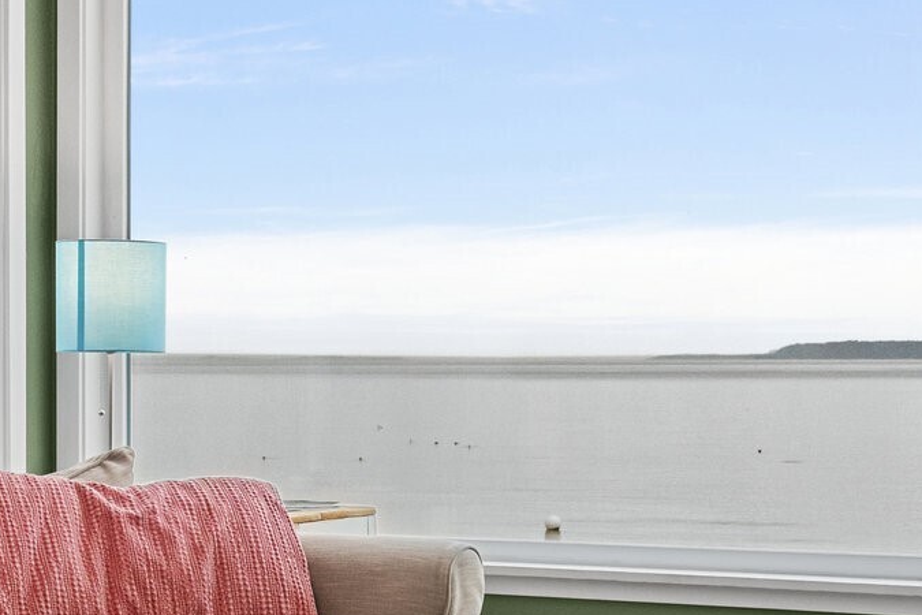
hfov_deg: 19.9
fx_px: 2612
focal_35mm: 102
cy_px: 377
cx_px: 294
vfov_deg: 13.4
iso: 1250
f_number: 7.1
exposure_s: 1/125
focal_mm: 29
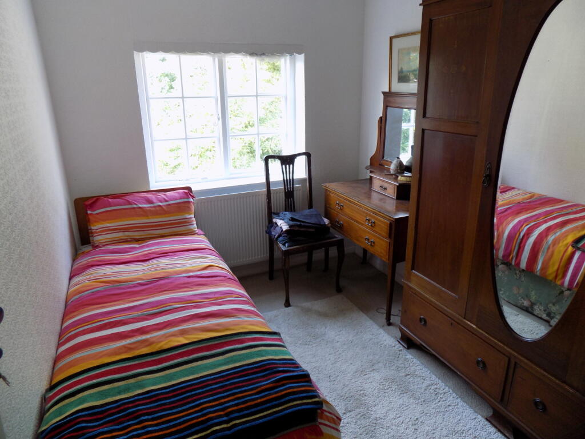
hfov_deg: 73.9
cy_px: 220
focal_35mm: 23
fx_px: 389
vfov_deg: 58.9
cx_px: 292
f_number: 3.1
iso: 100
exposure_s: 1/30
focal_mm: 4
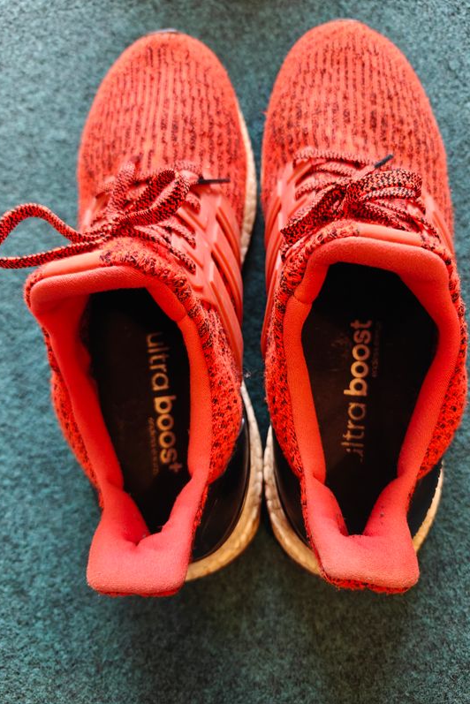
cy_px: 352
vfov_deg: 73.7
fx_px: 470
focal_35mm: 24
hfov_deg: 53.1
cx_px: 255
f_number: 1.6
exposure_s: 1/50
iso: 400
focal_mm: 6.06
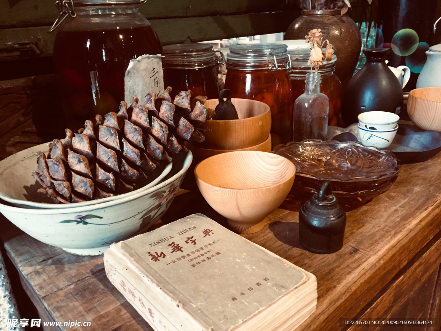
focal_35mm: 29
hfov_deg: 61.7
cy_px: 166
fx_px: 369
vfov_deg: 48.2
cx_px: 220
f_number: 2.2
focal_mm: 4.15
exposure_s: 1/33
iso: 200
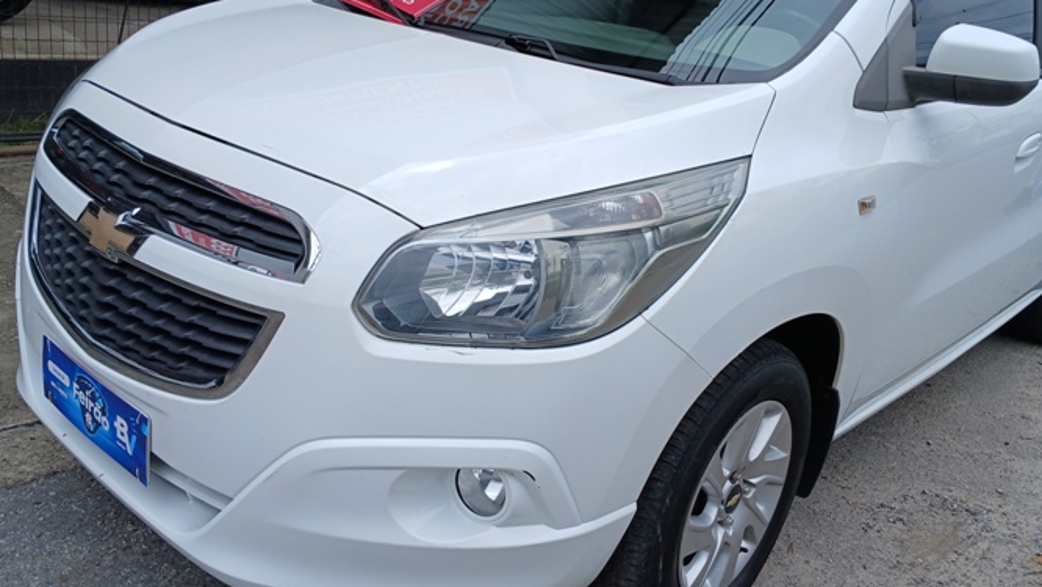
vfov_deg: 34.6
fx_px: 940
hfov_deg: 58.0
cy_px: 261
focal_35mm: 34
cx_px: 540
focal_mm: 3.98
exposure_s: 1/661
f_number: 1.8
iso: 20
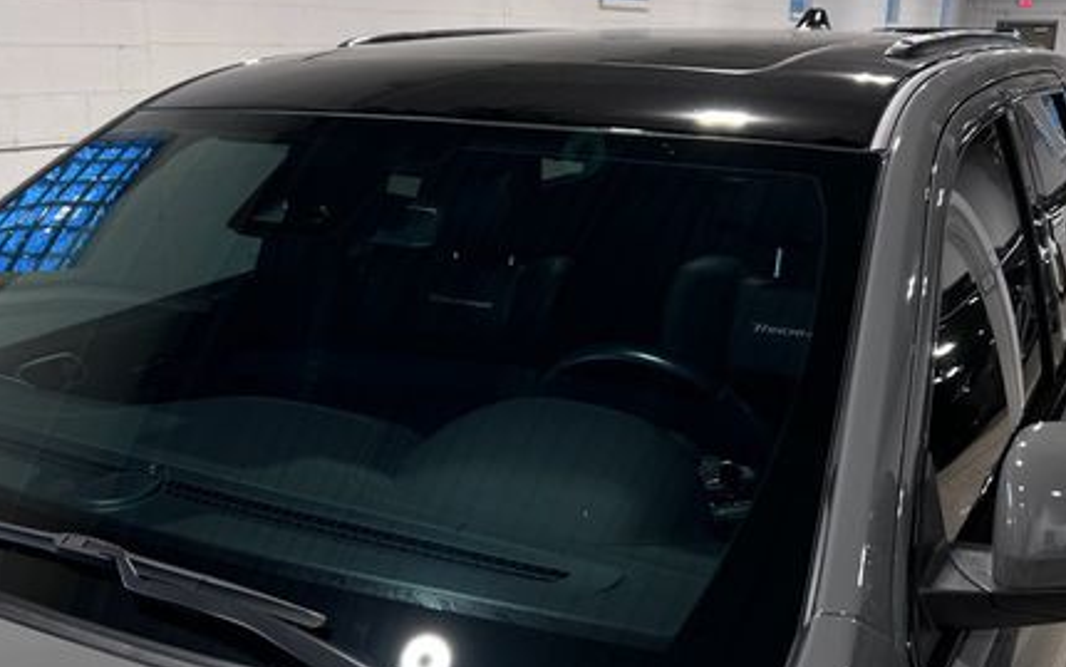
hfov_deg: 48.2
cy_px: 404
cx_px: 496
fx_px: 1191
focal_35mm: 41
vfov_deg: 31.2
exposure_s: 1/60
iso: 80
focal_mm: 5.7
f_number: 1.5
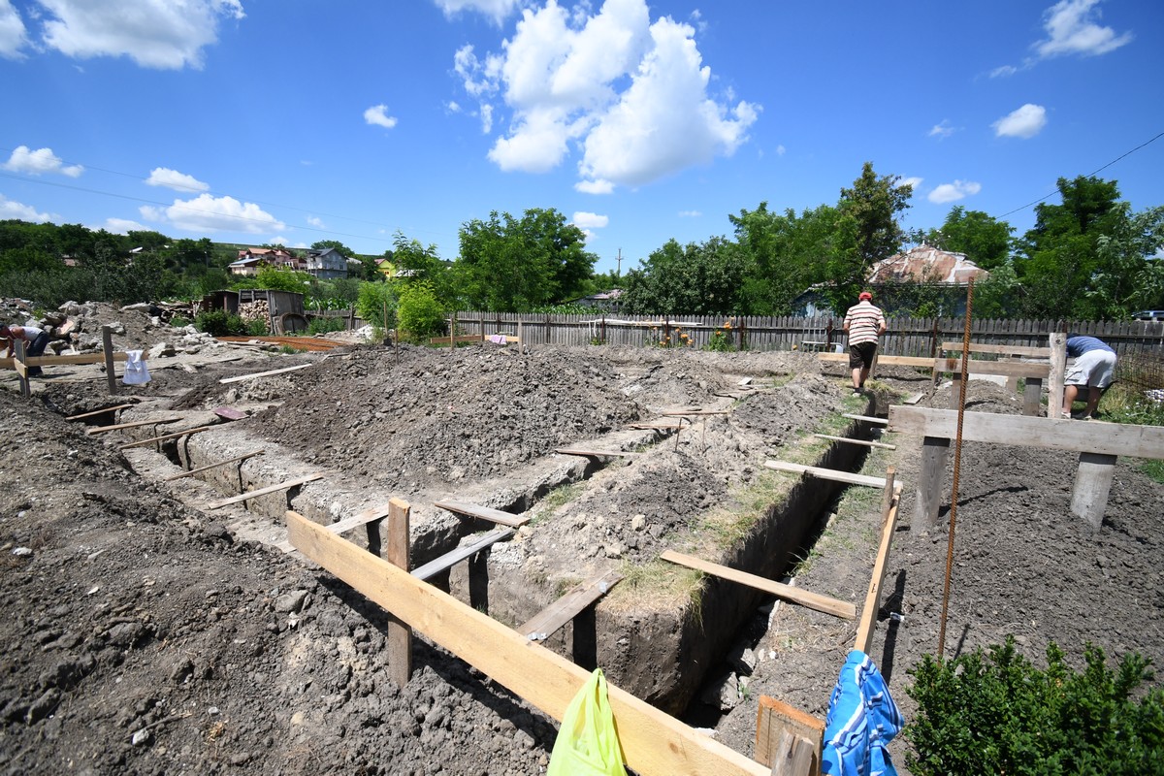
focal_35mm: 15
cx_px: 582
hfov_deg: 100.4
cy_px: 388
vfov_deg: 77.3
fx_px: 485
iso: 500
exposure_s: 1/3200
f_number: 4.5
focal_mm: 10
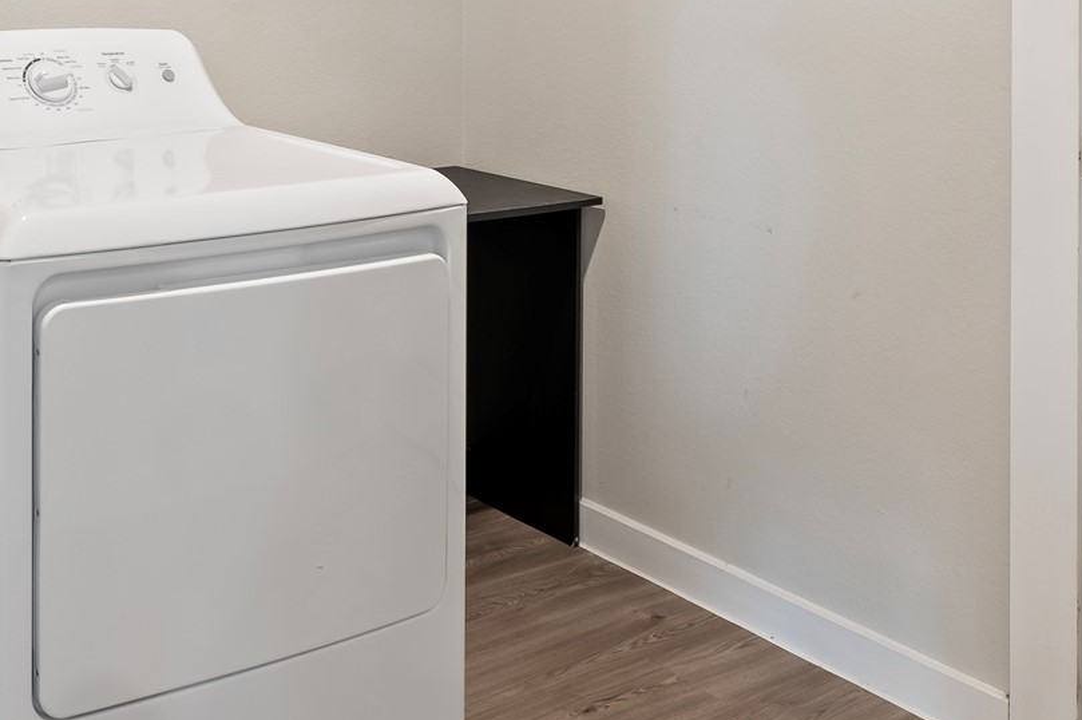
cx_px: 52
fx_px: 1291
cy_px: -51
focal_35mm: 43
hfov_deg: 40.9
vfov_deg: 28.6
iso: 100
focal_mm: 16
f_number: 6.3
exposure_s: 1/1.25
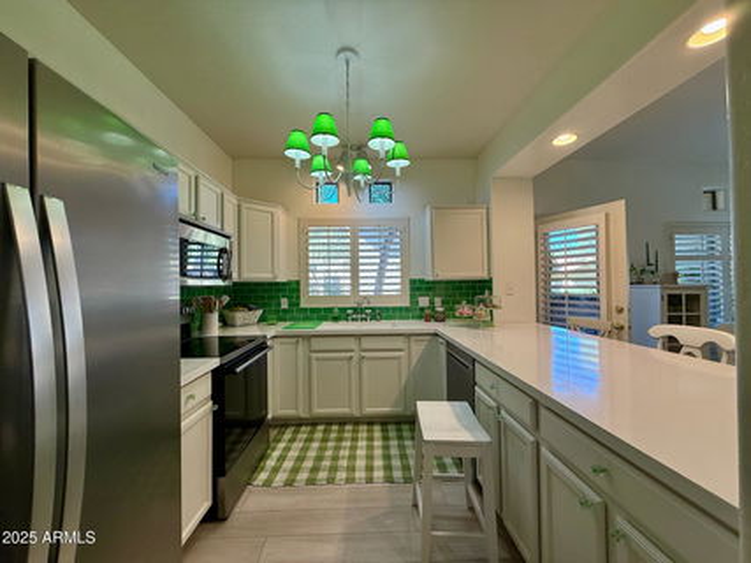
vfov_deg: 85.6
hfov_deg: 102.1
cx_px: 376
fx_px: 304
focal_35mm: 14
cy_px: 282
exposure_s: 1/120
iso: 125
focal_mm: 2.22
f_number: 2.2
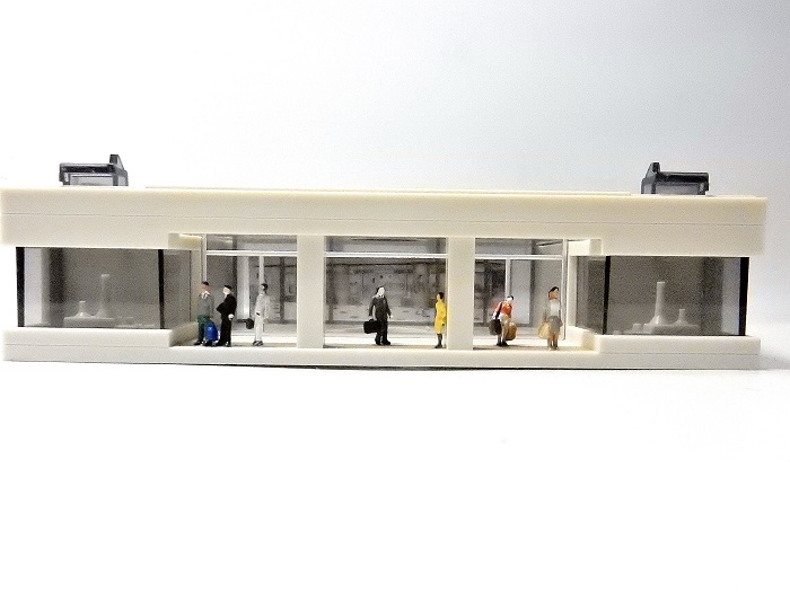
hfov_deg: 60.0
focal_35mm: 30
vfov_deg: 46.8
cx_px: 395
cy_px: 296
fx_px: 685
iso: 3200
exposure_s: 1/250
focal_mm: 5.4
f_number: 4
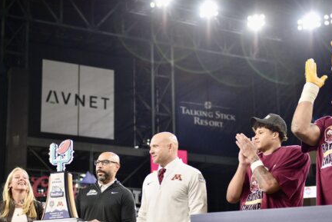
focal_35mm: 74
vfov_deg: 18.4
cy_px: 148
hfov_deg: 27.3
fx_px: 683
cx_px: 138
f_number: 2.8
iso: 800
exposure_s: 1/640
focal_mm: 50
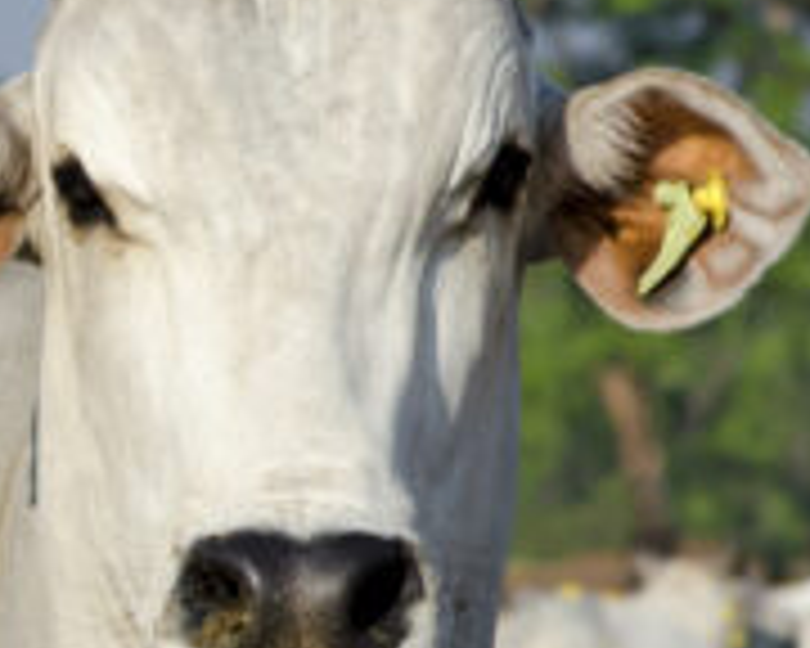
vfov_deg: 1.0
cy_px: 626
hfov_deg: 1.3
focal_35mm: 1476
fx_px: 35376
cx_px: -230
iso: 400
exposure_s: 1/750
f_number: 11
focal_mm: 185
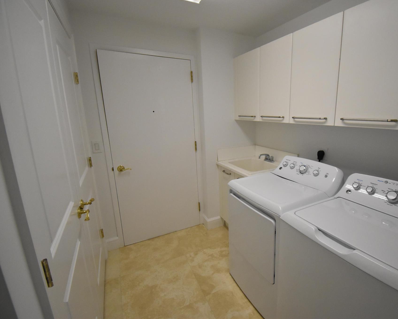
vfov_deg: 77.0
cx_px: 237
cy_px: 159
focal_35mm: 17
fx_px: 200
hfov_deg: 88.6
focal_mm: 10
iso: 2500
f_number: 4.5
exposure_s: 1/640
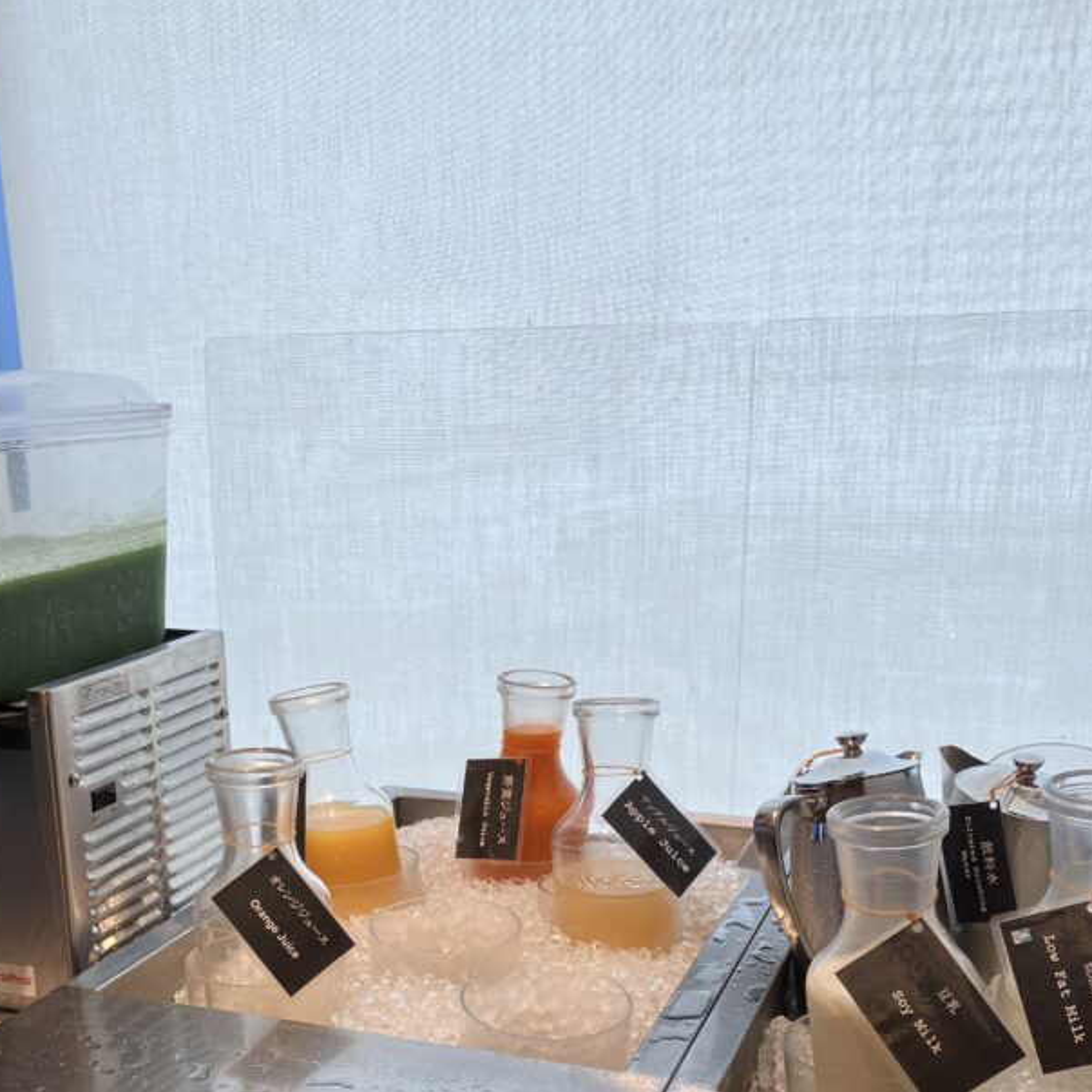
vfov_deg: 38.6
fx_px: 1499
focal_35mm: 42
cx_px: 436
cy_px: 860
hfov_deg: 39.9
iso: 25
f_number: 1.8
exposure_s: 1/121
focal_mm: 3.99
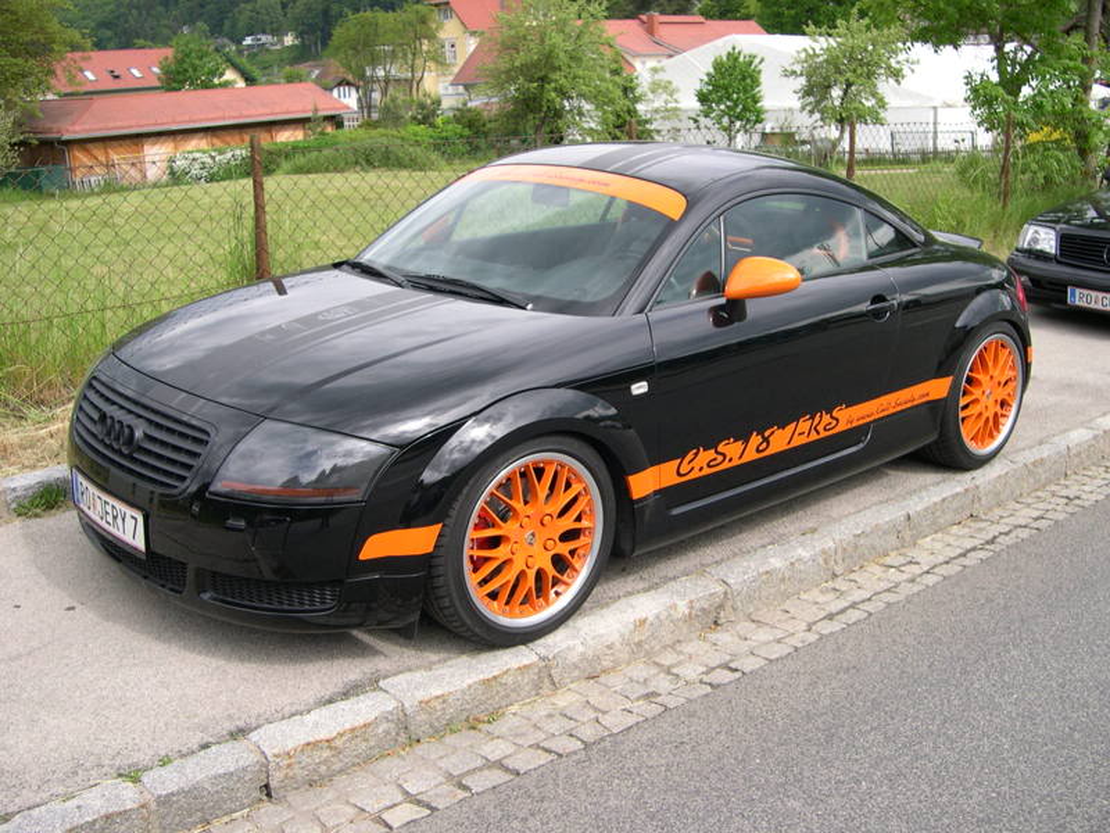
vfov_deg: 37.7
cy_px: 416
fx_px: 1219
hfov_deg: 49.0
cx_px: 555
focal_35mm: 38
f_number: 2.8
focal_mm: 8
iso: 100
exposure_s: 1/547
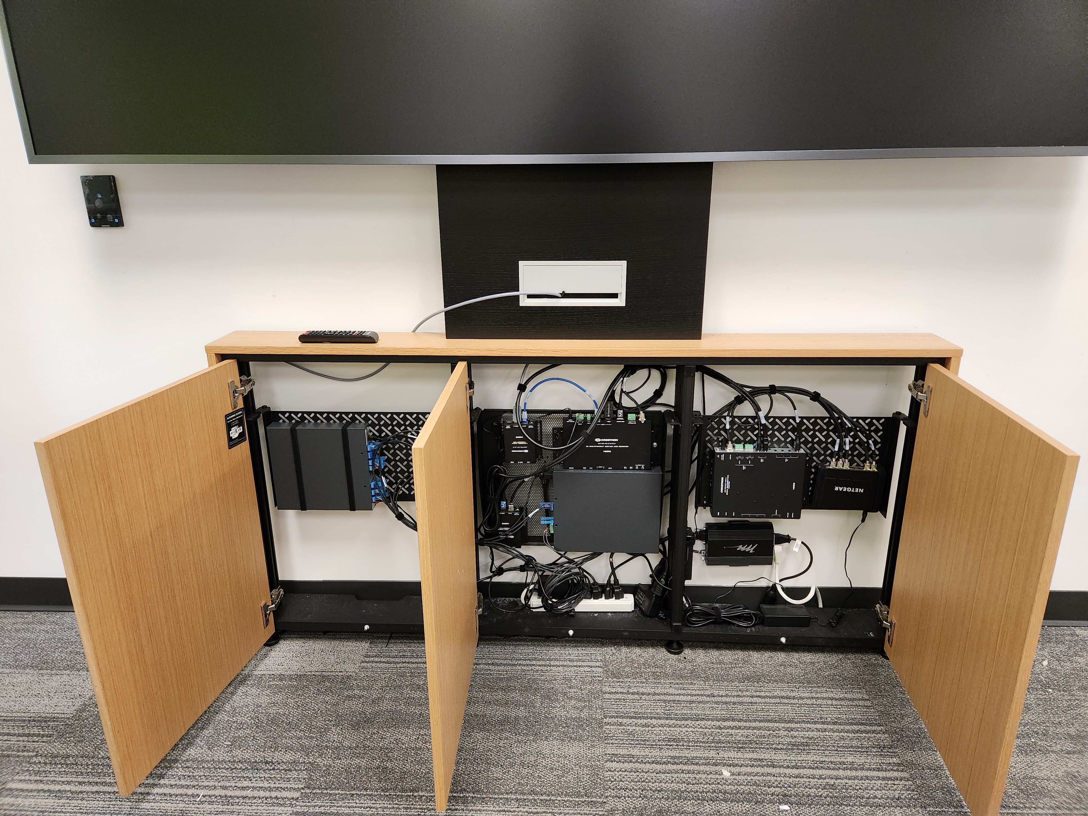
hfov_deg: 73.9
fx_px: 723
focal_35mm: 23
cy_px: 408
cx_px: 544
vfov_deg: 58.9
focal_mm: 5.4
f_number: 1.8
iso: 640
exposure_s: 1/120
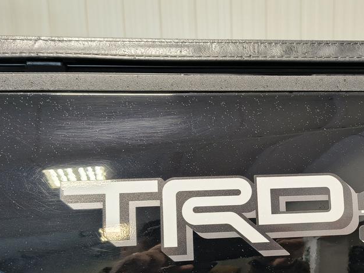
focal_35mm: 49
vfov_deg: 29.3
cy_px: 200
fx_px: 515
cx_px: 275
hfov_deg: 37.9
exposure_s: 1/120
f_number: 1.8
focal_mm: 5.56
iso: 459
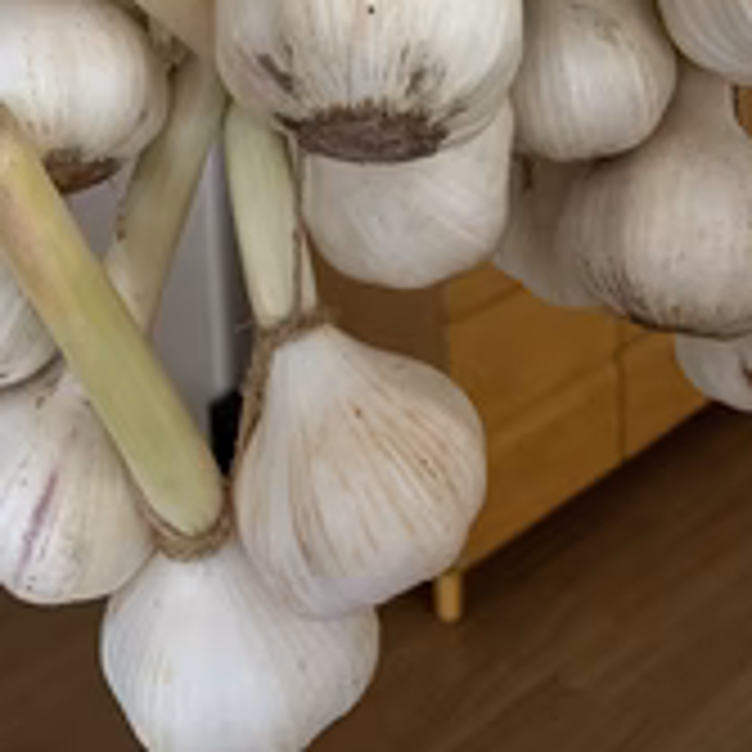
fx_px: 1352
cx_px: 333
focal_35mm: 55
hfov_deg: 31.1
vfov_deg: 27.9
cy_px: -108
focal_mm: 4.25
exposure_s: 1/60
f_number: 1.8
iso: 125
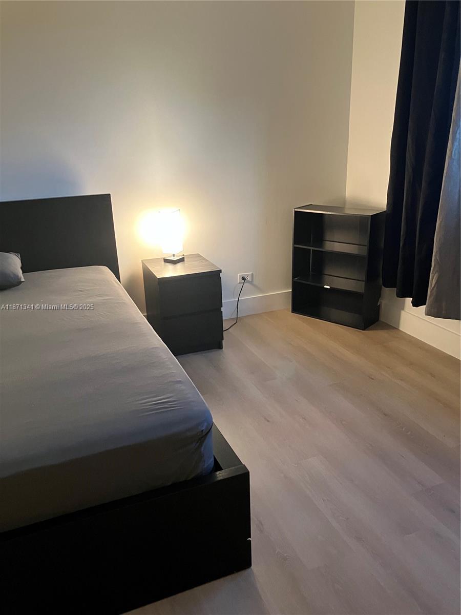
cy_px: 308
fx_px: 497
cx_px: 230
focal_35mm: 28
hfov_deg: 49.7
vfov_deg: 63.4
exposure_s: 1/40
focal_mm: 3.99
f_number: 1.8
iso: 250
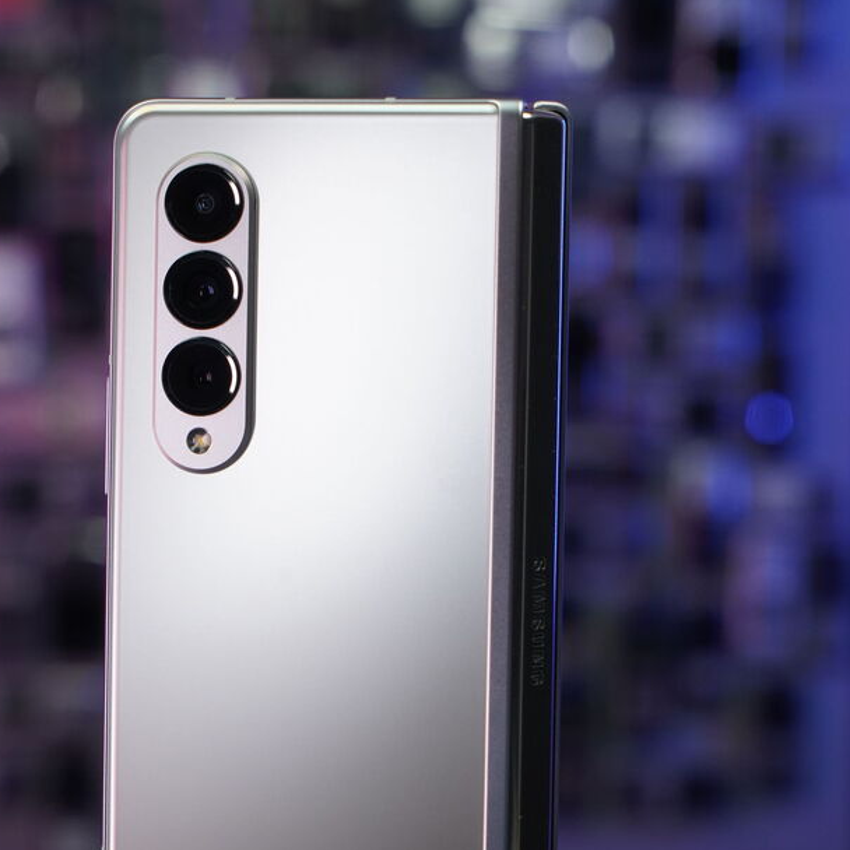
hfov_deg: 18.5
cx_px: 337
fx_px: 2611
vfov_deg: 18.5
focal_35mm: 94
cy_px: 433
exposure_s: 1/200
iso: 1600
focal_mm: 70
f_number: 7.1
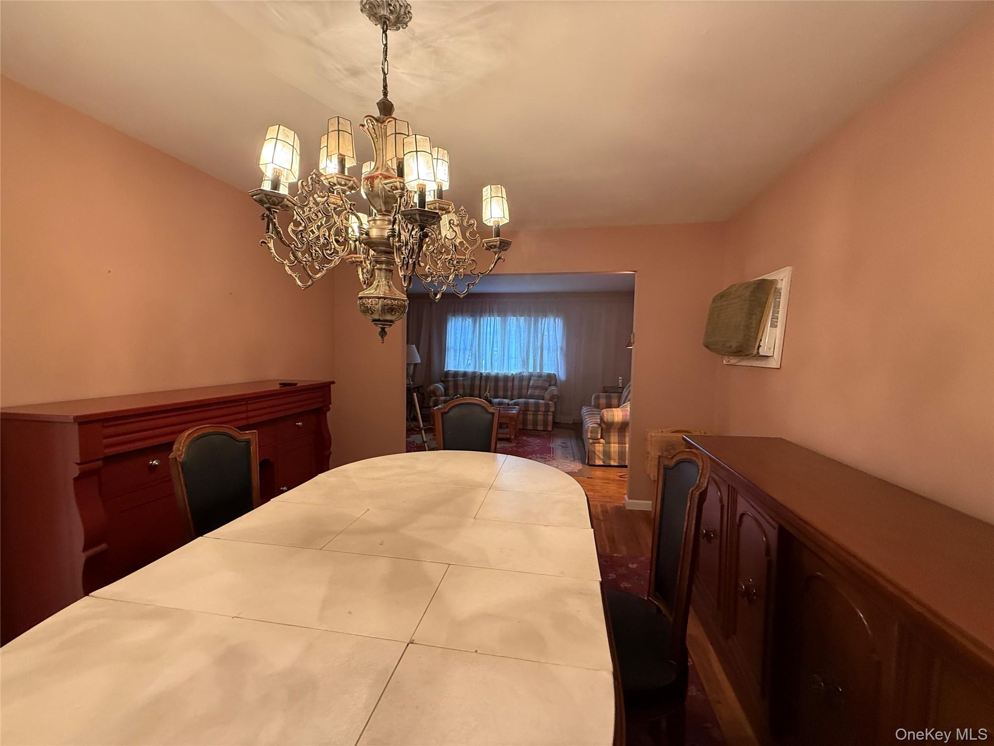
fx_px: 402
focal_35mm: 14
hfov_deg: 102.1
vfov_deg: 85.7
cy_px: 373
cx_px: 497
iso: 400
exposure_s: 1/60
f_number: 2.2
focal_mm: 2.22
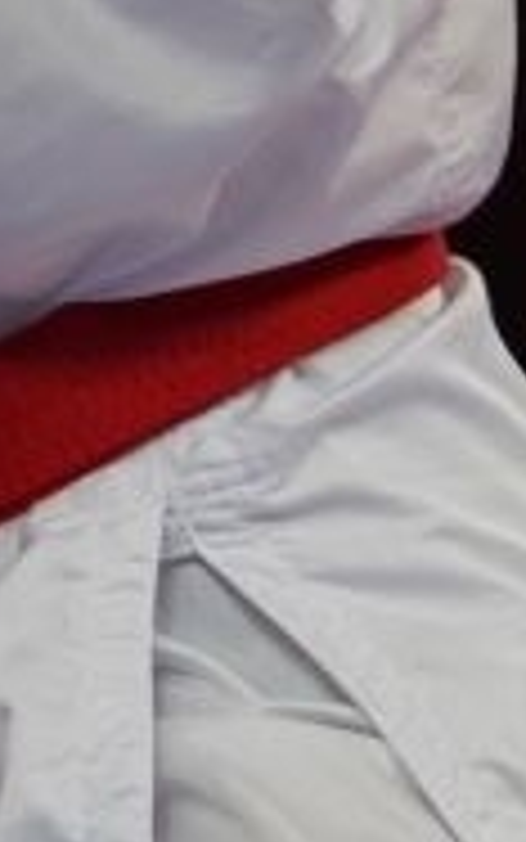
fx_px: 44967
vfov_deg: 1.1
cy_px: -50
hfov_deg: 0.7
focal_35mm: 1962
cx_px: 764
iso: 800
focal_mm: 200
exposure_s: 1/1000
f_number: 2.8
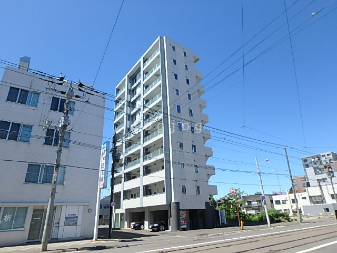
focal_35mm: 21
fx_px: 204
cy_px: 126
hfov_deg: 79.0
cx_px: 168
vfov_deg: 63.4
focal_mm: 3.7
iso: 125
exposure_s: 1/800
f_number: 3.5
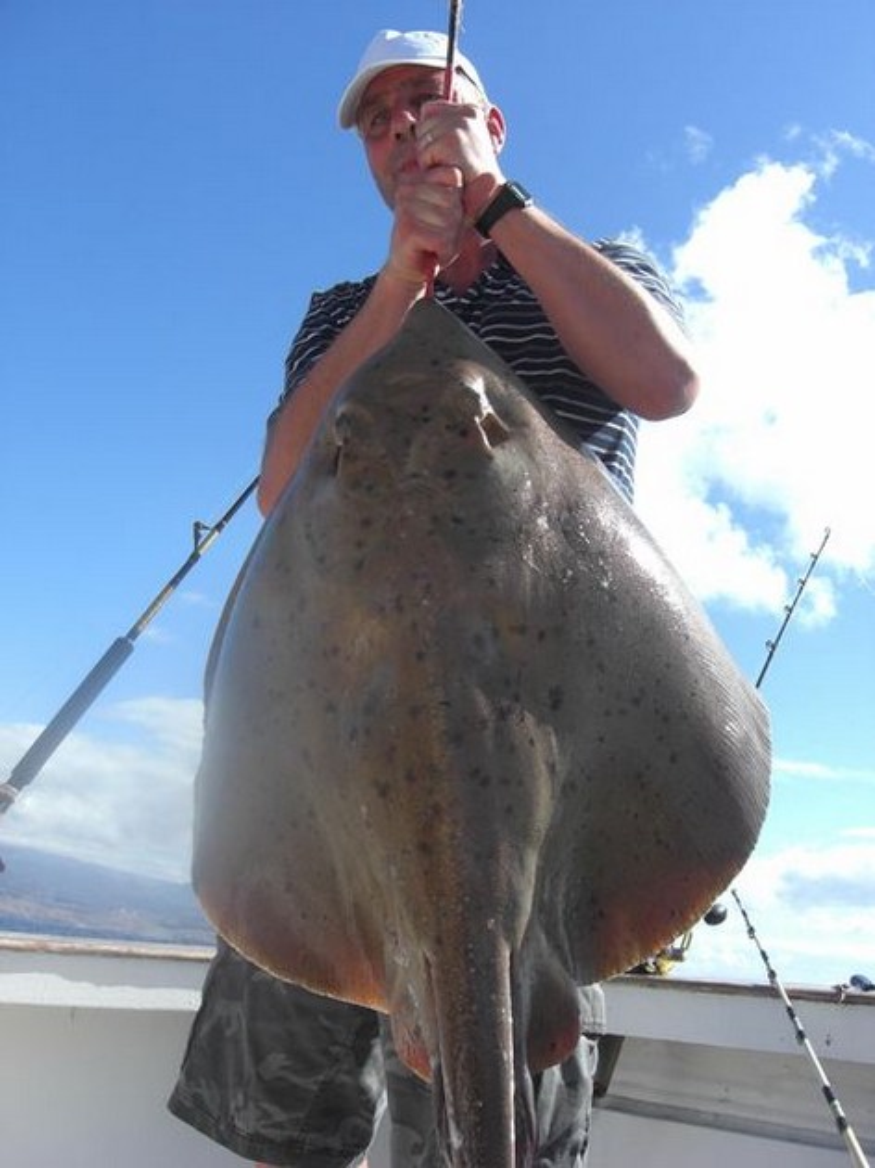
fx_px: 1282
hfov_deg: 37.7
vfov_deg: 49.0
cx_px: 438
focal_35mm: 38
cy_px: 584
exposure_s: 1/640
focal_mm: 7.9
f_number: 4
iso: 80
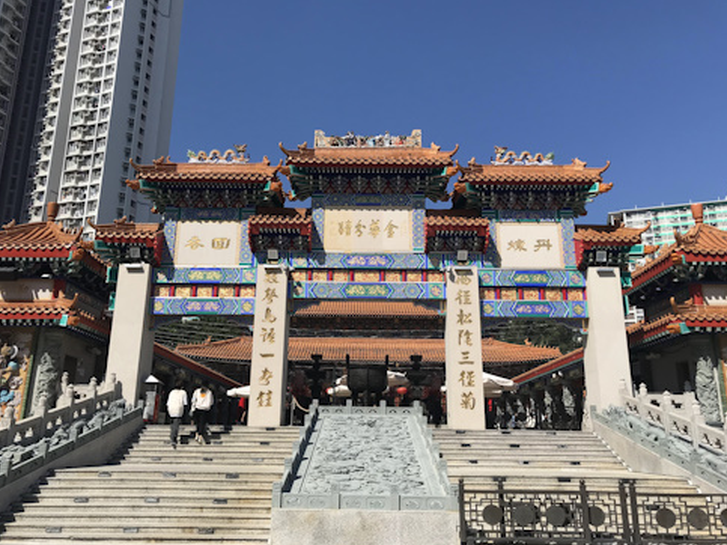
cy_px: 279
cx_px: 363
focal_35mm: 29
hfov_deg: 61.7
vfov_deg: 48.2
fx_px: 609
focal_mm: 3.99
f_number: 1.8
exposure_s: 1/3546
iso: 20
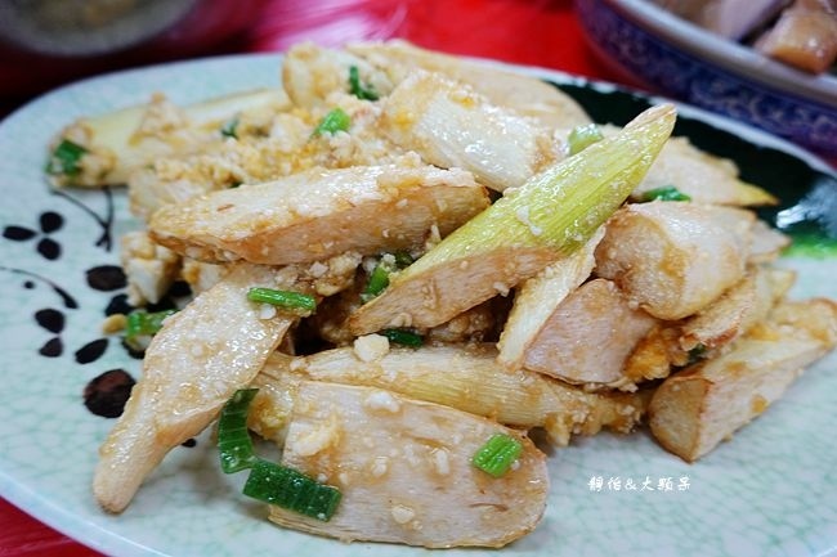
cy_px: 278
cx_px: 418
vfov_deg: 53.1
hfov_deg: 73.8
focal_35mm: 24
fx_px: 558
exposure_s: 1/30
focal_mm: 9
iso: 200
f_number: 2.8
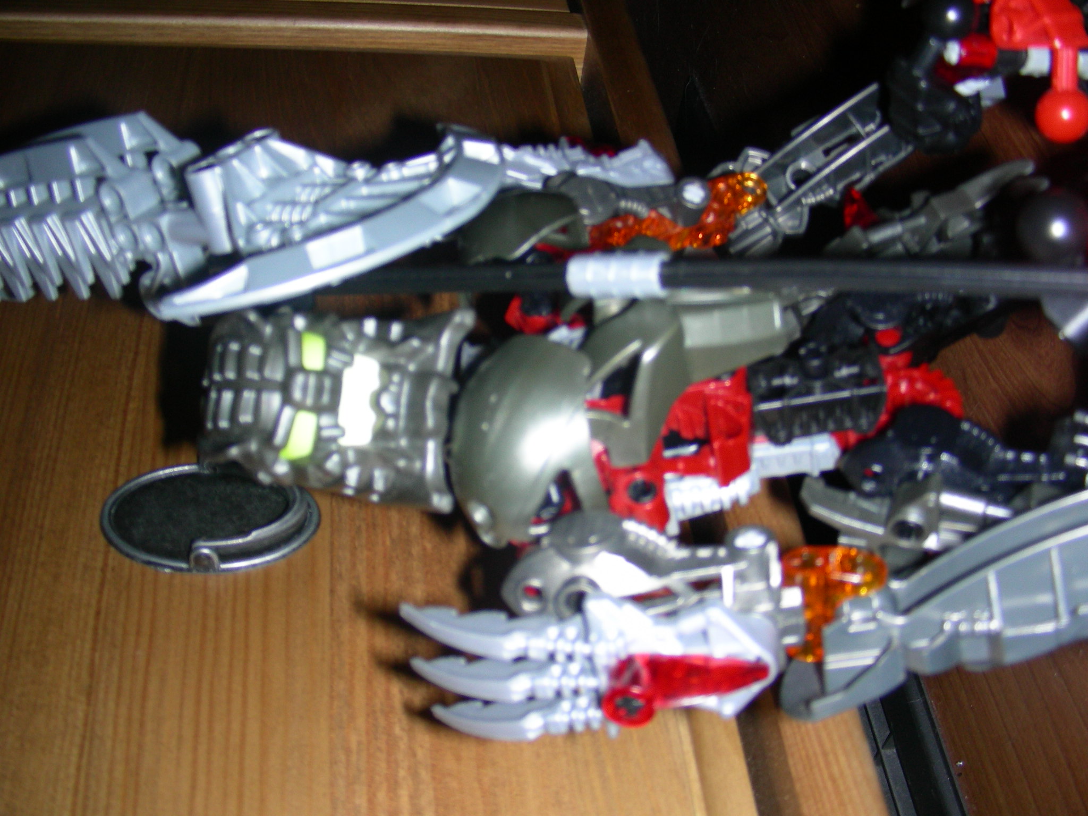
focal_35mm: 38
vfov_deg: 37.7
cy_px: 408
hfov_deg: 49.0
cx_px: 544
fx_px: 1194
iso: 50
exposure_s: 1/60.1
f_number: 3.5
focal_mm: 6.3
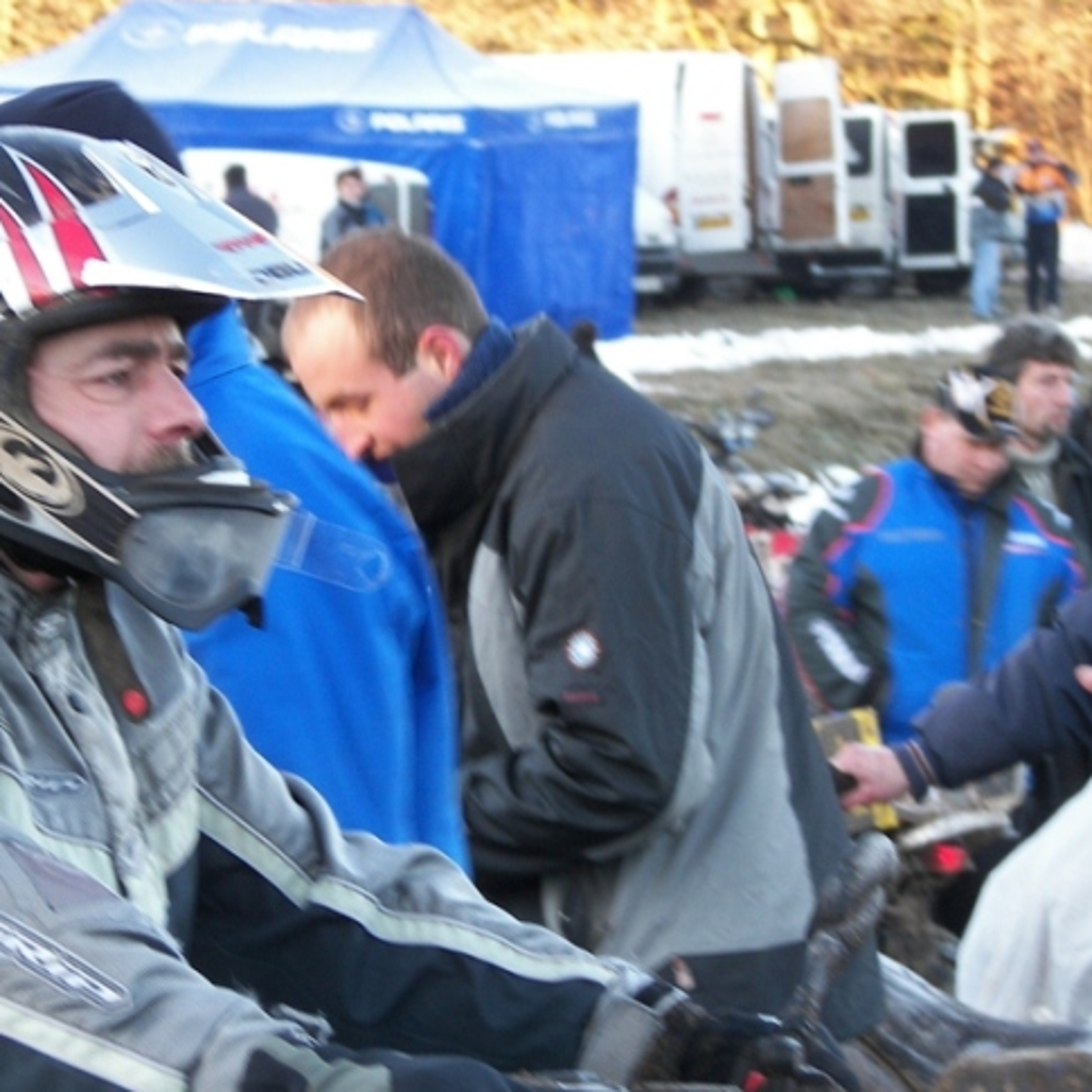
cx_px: 396
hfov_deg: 9.6
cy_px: 574
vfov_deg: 9.6
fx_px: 6496
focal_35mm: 182
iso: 64
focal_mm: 23.6
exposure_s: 1/40
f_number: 3.2
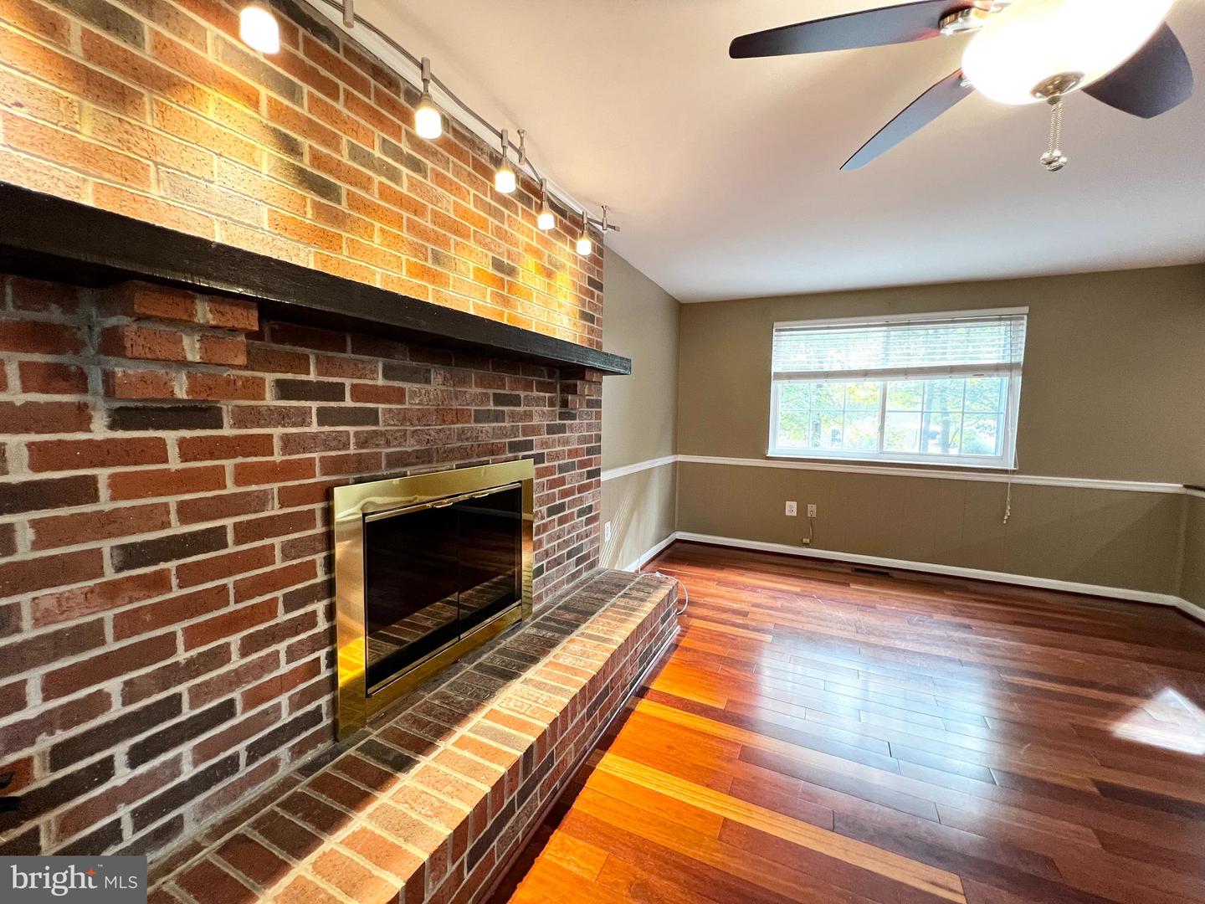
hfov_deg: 106.2
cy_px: 452
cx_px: 602
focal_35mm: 13
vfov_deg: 89.9
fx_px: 453
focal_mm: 1.57
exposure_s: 1/60
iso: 320
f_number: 1.8
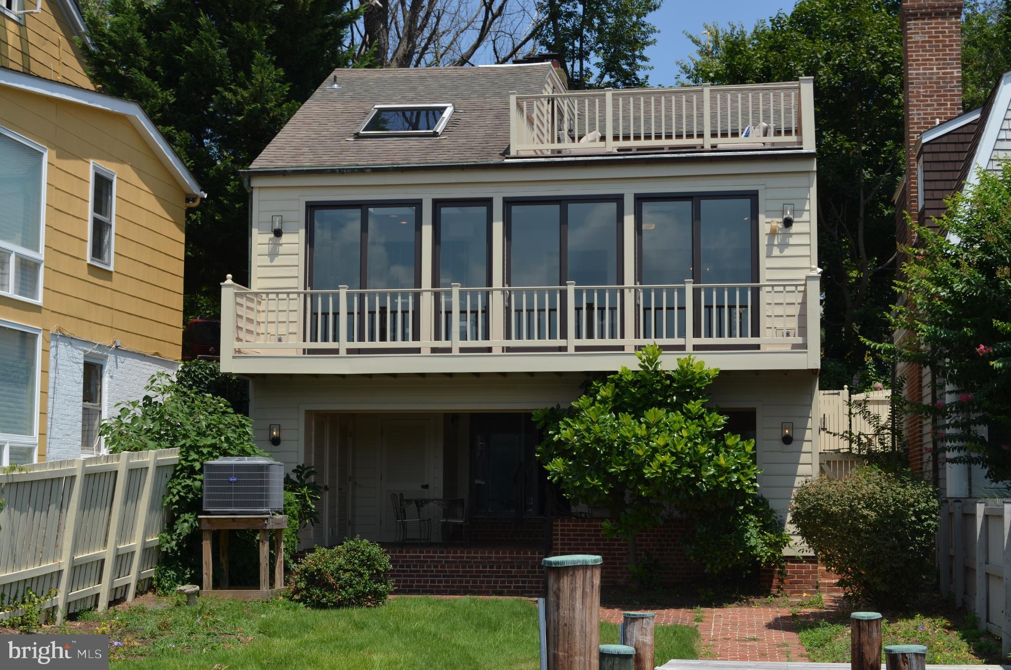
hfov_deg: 33.5
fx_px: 1681
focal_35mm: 60
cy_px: 335
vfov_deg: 22.5
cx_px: 506
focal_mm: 40
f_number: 8
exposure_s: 1/250
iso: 100
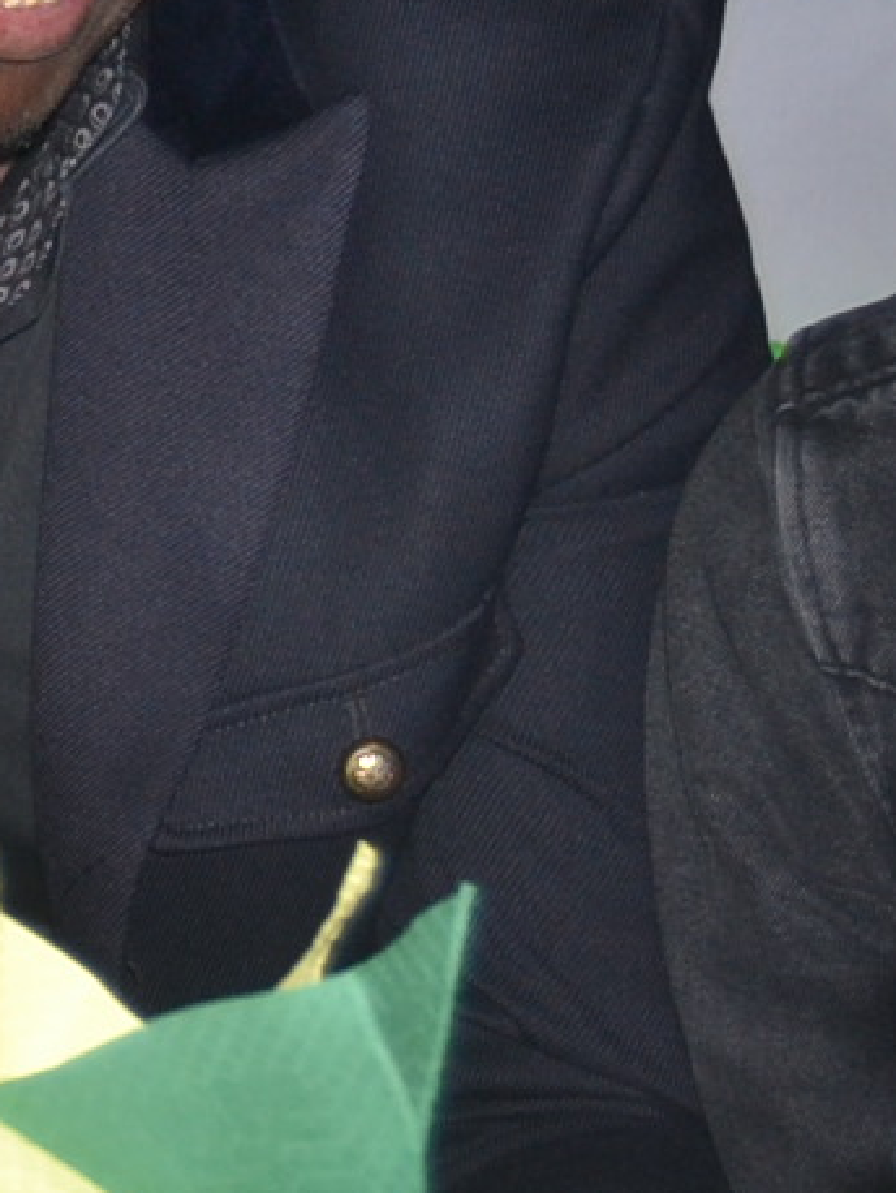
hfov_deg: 6.7
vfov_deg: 9.7
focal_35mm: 203
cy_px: 253
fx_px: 6999
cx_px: -1649
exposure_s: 1/60
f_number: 4
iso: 400
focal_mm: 28
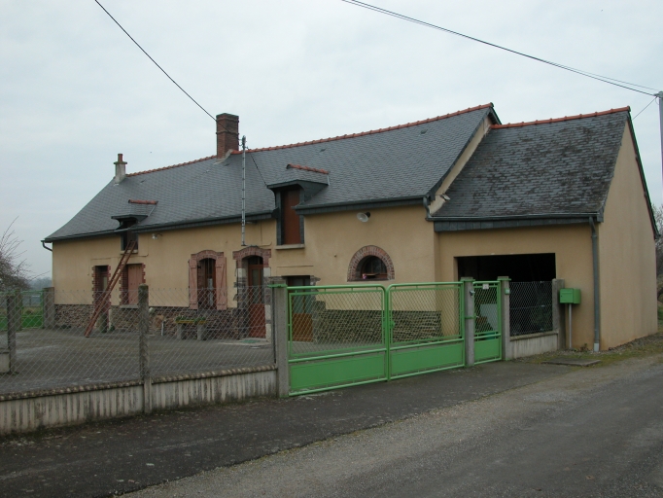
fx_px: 671
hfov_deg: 52.6
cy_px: 249
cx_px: 332
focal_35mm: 35
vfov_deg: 40.7
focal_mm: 8.9
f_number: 5
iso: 100
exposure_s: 1/202
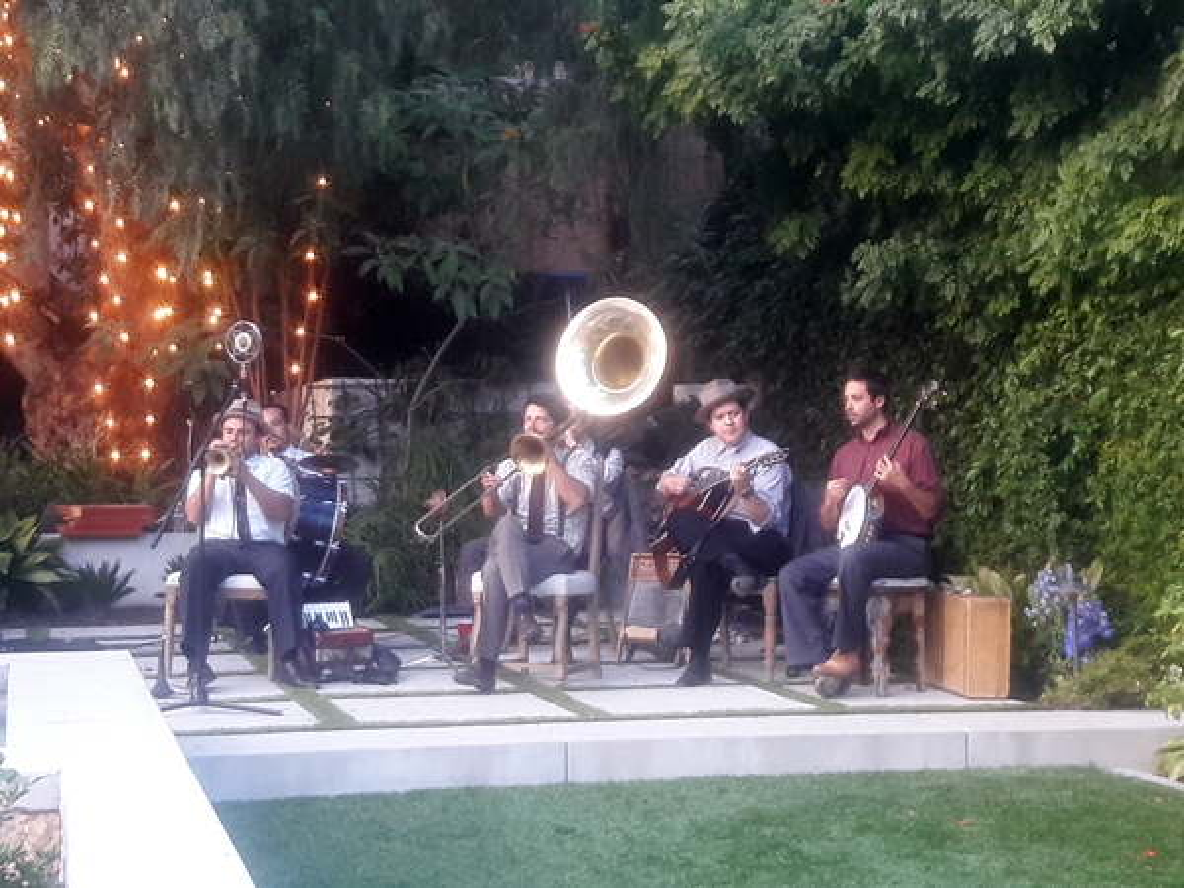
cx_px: 592
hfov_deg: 63.4
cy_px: 444
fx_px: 958
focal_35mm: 28
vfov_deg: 49.7
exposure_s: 1/30
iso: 100
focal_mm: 3.7
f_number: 1.9
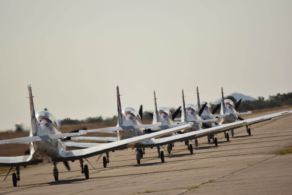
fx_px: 3650
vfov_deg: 3.1
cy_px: 98
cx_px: 146
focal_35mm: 450
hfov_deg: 4.6
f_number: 5.6
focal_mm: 300
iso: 100
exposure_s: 1/1600
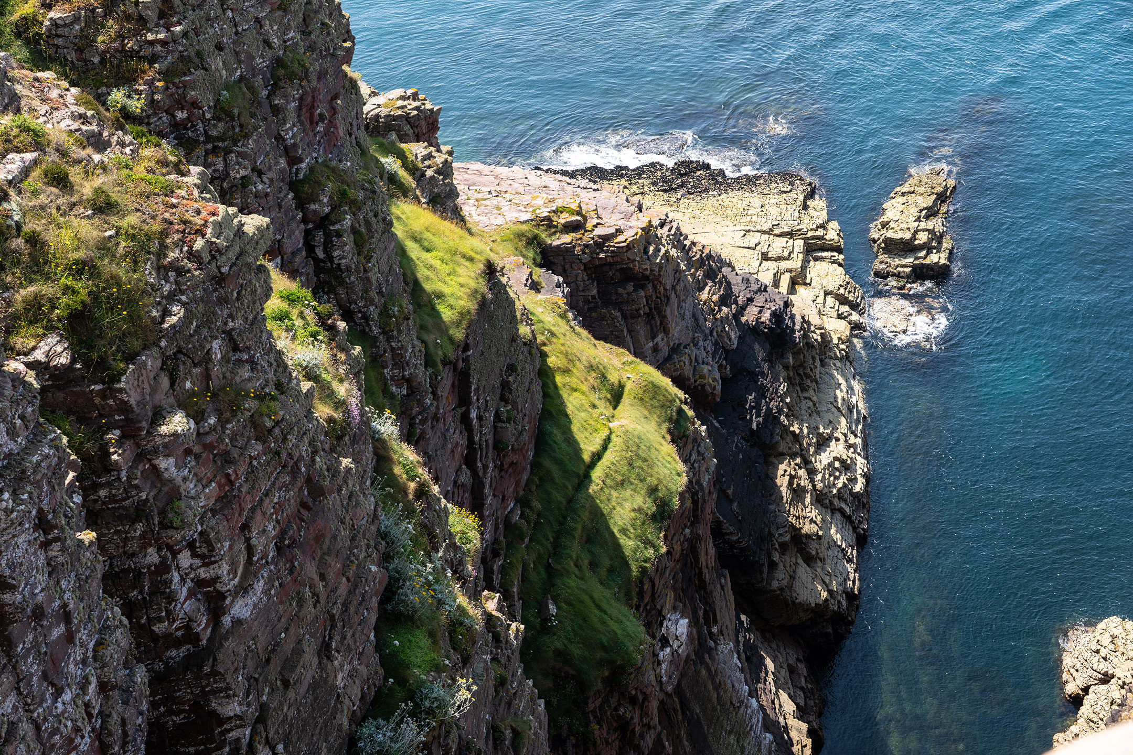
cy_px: 378
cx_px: 566
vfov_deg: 27.0
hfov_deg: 39.6
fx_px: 1572
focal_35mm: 50
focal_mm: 33.3
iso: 100
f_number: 5.6
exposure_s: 1/320
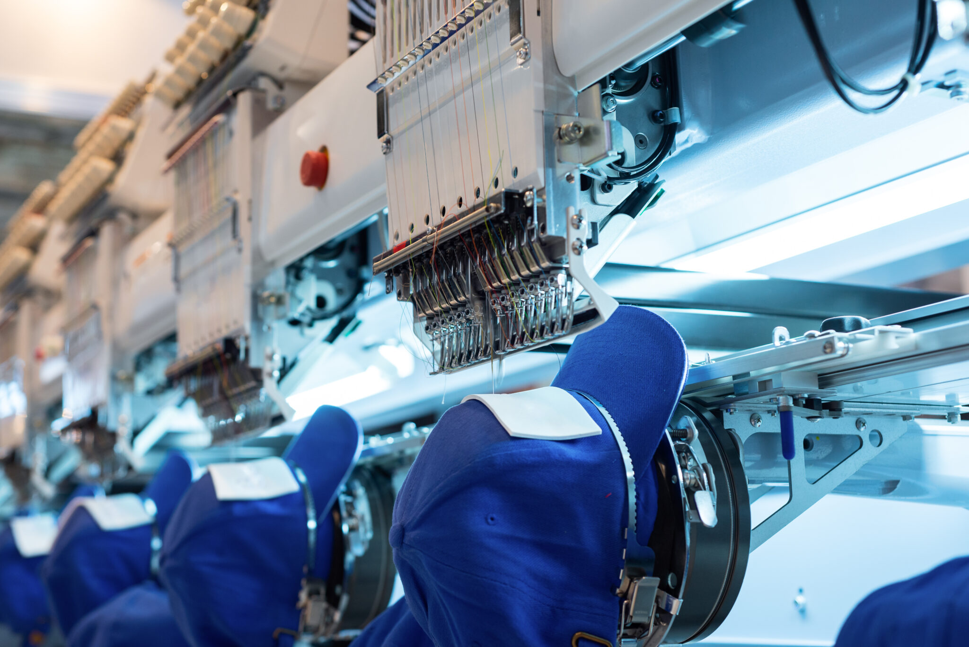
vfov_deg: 27.0
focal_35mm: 50
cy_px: 324
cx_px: 484
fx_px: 1346
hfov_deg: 39.6
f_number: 4.5
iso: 400
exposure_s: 1/60
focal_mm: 50
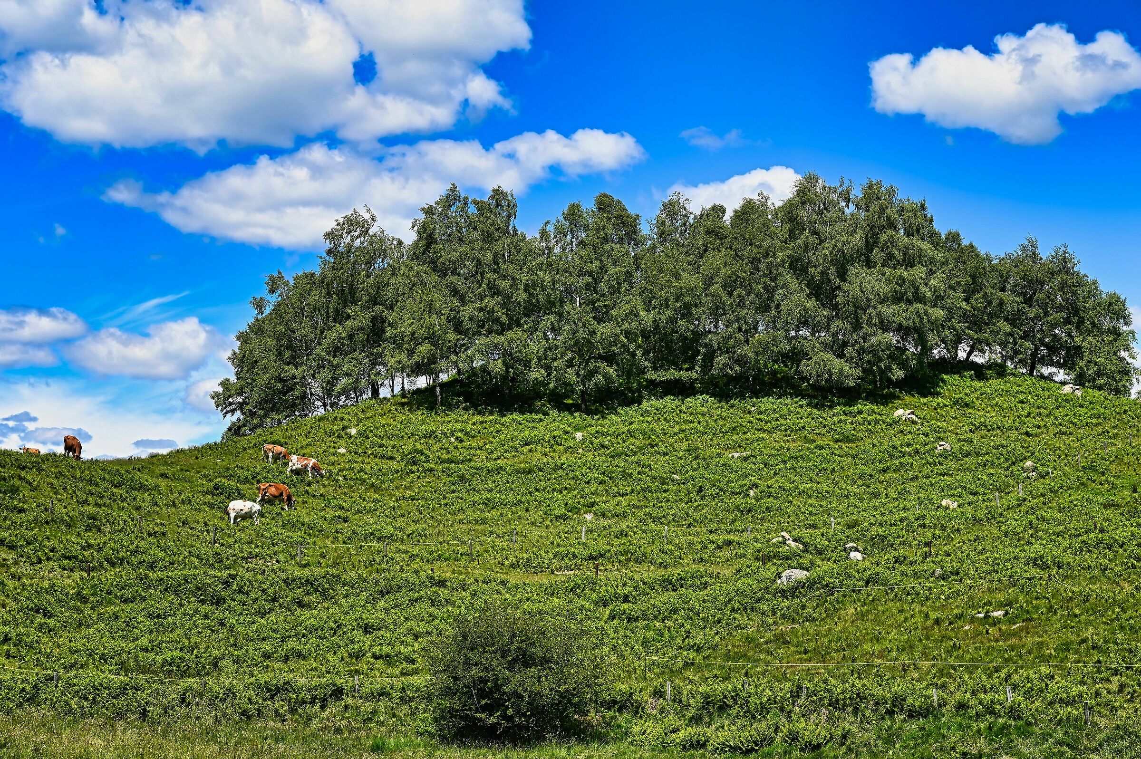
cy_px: 380
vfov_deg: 21.9
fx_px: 1964
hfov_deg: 32.4
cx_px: 570
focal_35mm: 62
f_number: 8
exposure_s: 1/200
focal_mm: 62
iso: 125
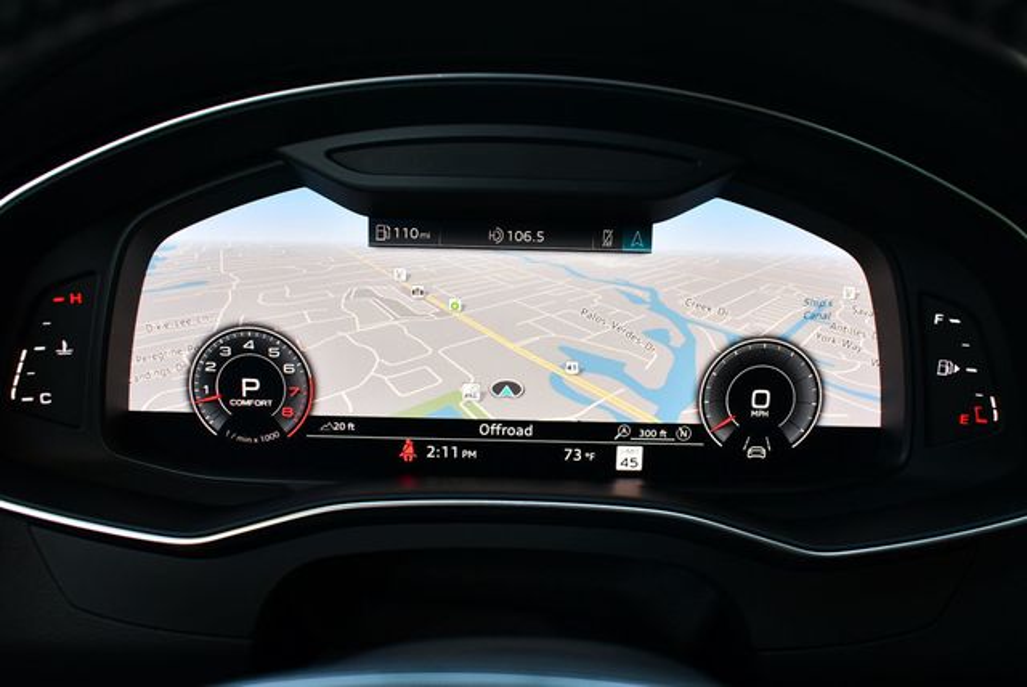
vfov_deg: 36.9
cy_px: 344
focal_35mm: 36
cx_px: 514
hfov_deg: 53.1
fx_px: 1028
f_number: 3.5
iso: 400
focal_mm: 18
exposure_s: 1/250
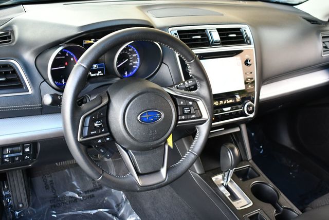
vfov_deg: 30.6
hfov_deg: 44.5
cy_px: 110
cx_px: 164
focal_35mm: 44
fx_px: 402
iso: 800
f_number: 3.8
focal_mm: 22
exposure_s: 1/125
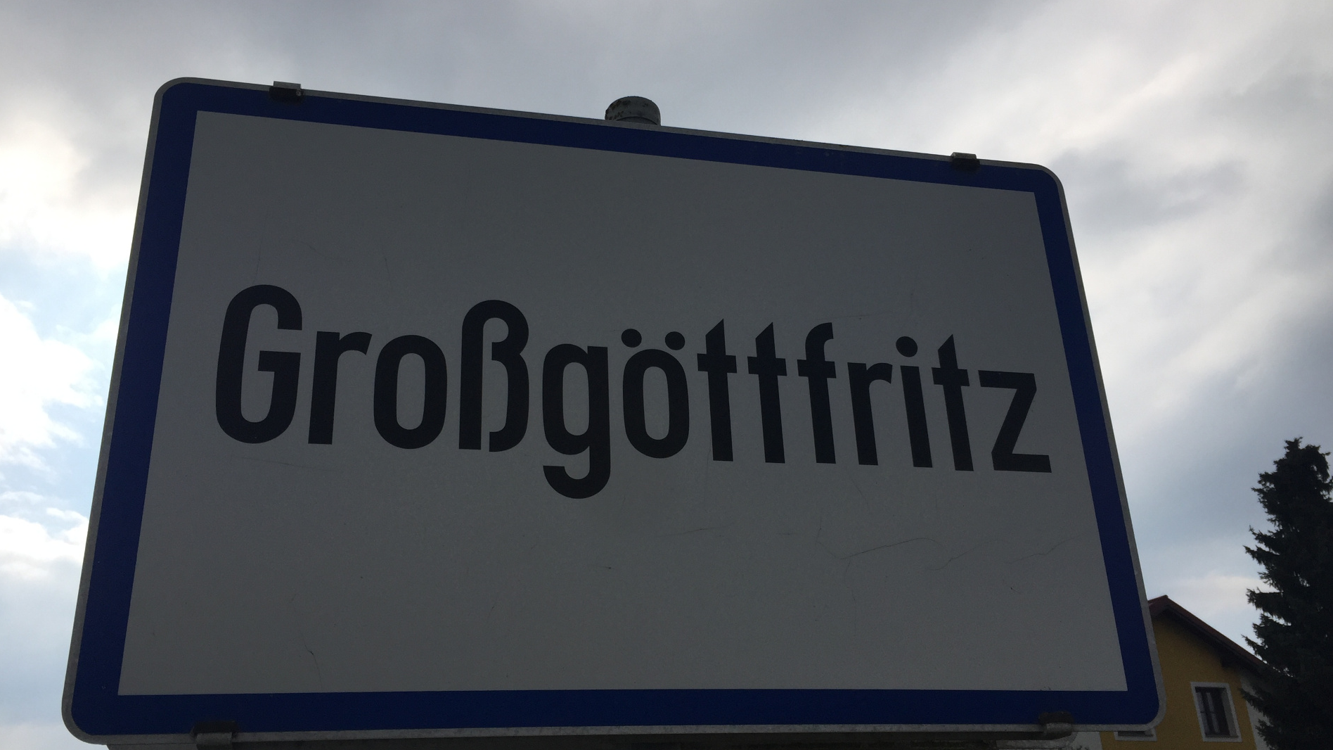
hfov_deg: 61.0
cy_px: 402
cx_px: 660
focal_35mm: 32
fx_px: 1131
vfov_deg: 36.6
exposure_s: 1/4405
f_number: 2.2
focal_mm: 4.15
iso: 32
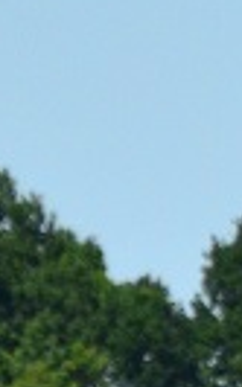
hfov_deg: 0.4
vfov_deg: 0.6
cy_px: 180
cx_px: 586
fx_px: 36445
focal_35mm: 3450
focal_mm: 300
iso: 1100
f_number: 5.6
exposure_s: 1/8000
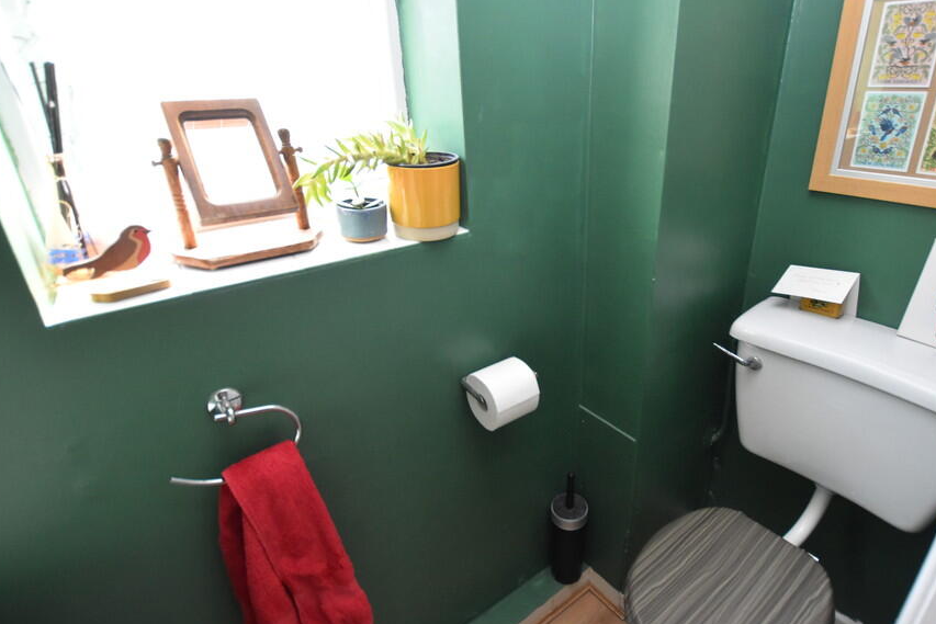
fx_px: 468
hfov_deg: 89.5
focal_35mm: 18
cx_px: 528
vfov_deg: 67.4
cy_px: 311
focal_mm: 10
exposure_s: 1/125
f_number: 3.5
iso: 1600
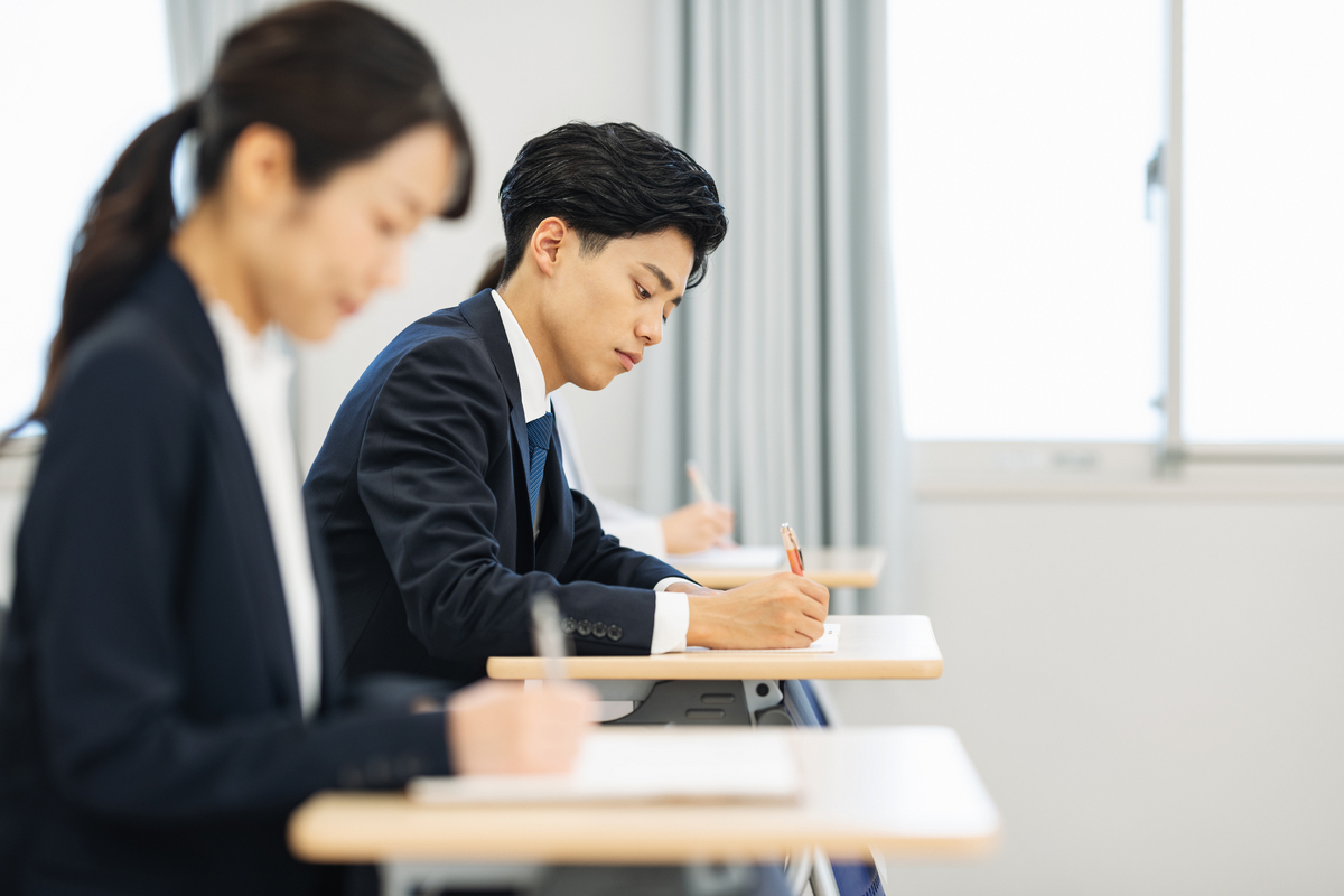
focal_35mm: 105
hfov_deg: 19.5
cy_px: 448
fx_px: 3920
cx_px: 672
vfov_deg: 13.0
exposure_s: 1/200
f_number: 2
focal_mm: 105
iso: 250
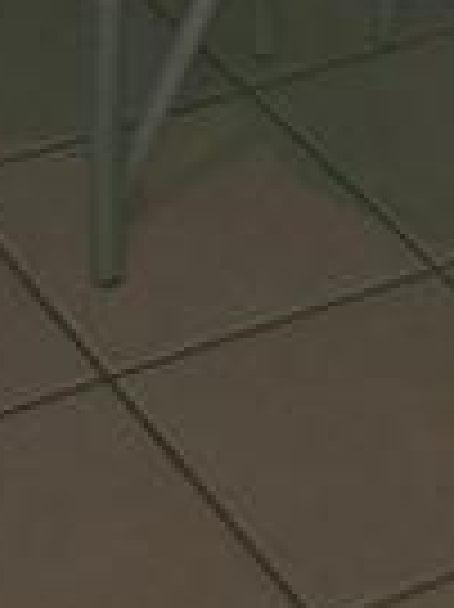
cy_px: -1063
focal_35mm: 160
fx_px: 2802
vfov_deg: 10.0
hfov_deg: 9.3
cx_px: 202
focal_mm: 4
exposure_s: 1/60
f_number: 1.8
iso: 250
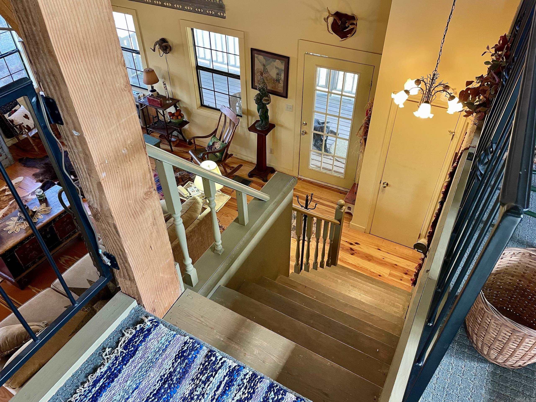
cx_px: 268
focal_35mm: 26
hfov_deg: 67.3
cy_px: 201
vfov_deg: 53.1
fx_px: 403
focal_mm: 4.2
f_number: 1.6
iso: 125
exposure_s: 1/60
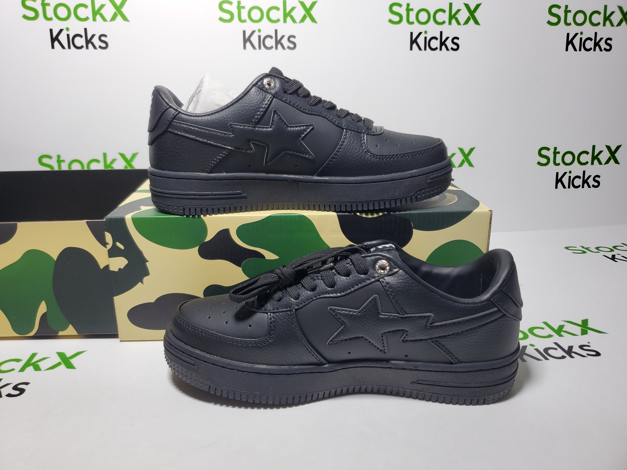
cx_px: 314
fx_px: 471
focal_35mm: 26
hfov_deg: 67.3
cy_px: 235
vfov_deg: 53.1
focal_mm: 4.3
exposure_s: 1/352
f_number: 1.5
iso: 50
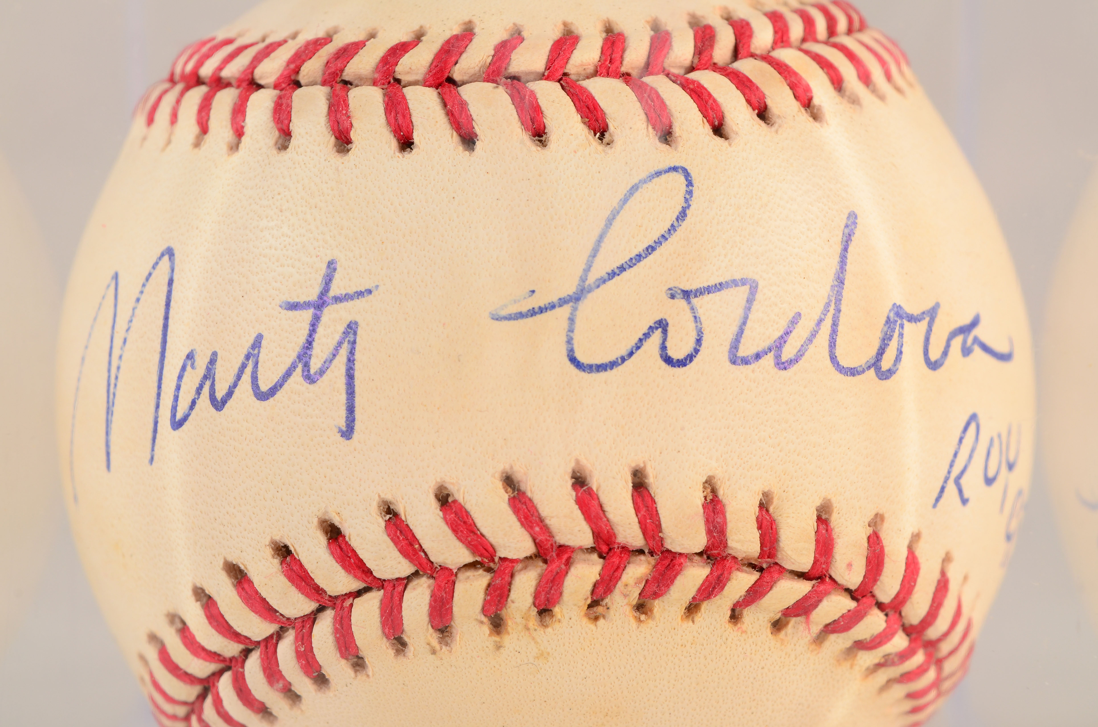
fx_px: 2511
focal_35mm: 82
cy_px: 364
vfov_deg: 16.5
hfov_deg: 24.7
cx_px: 549
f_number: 14
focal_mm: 55
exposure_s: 1/160
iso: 200
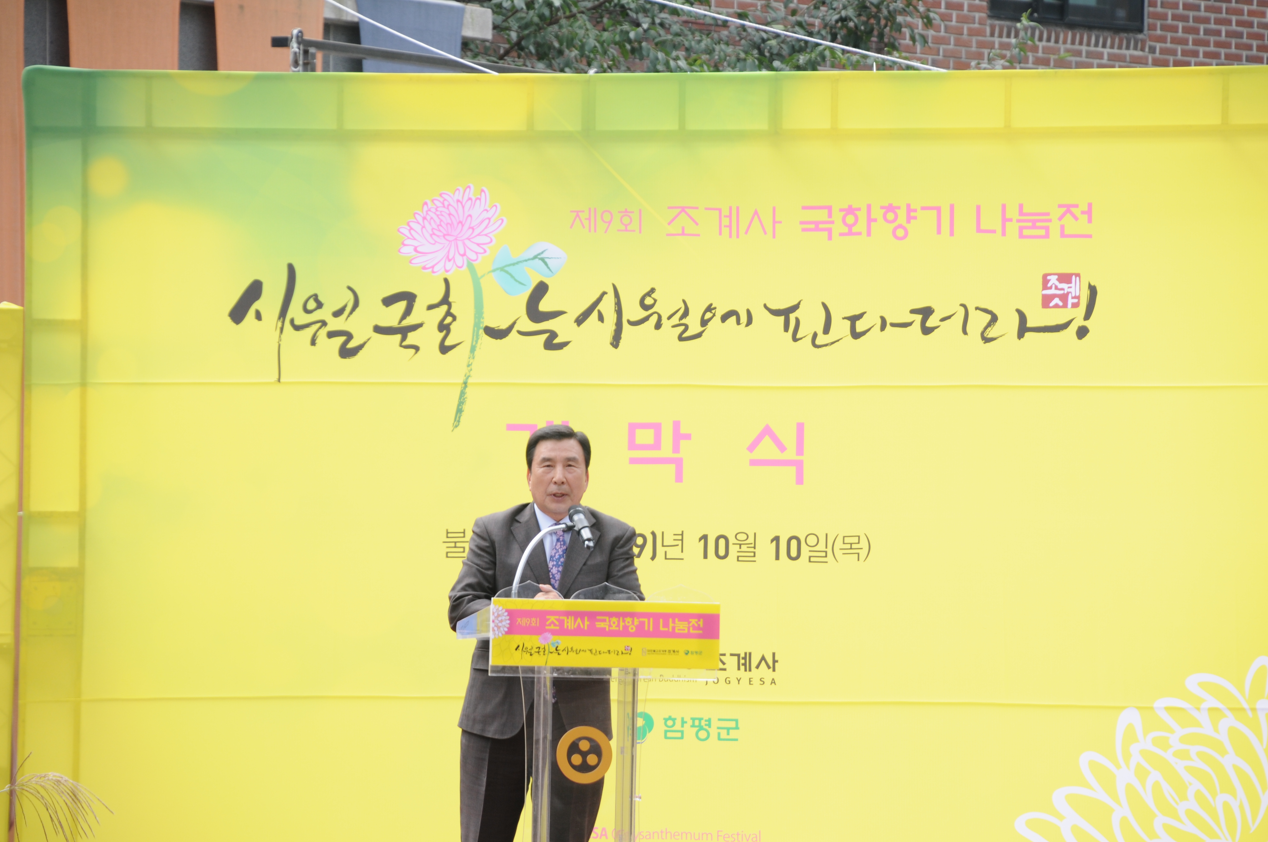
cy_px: 438
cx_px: 659
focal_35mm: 229
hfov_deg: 9.0
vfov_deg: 6.0
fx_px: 8040
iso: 200
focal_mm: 145
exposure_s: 1/160
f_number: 6.3
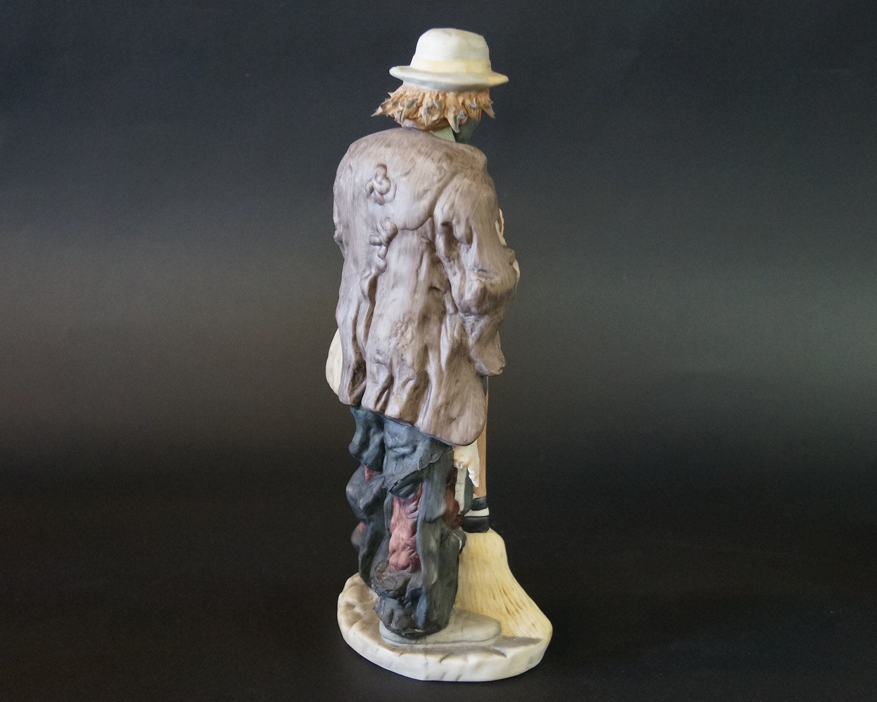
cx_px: 463
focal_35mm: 48
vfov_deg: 31.5
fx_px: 1246
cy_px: 350
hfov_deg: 38.8
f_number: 4.5
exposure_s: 1/60
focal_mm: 28
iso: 1250
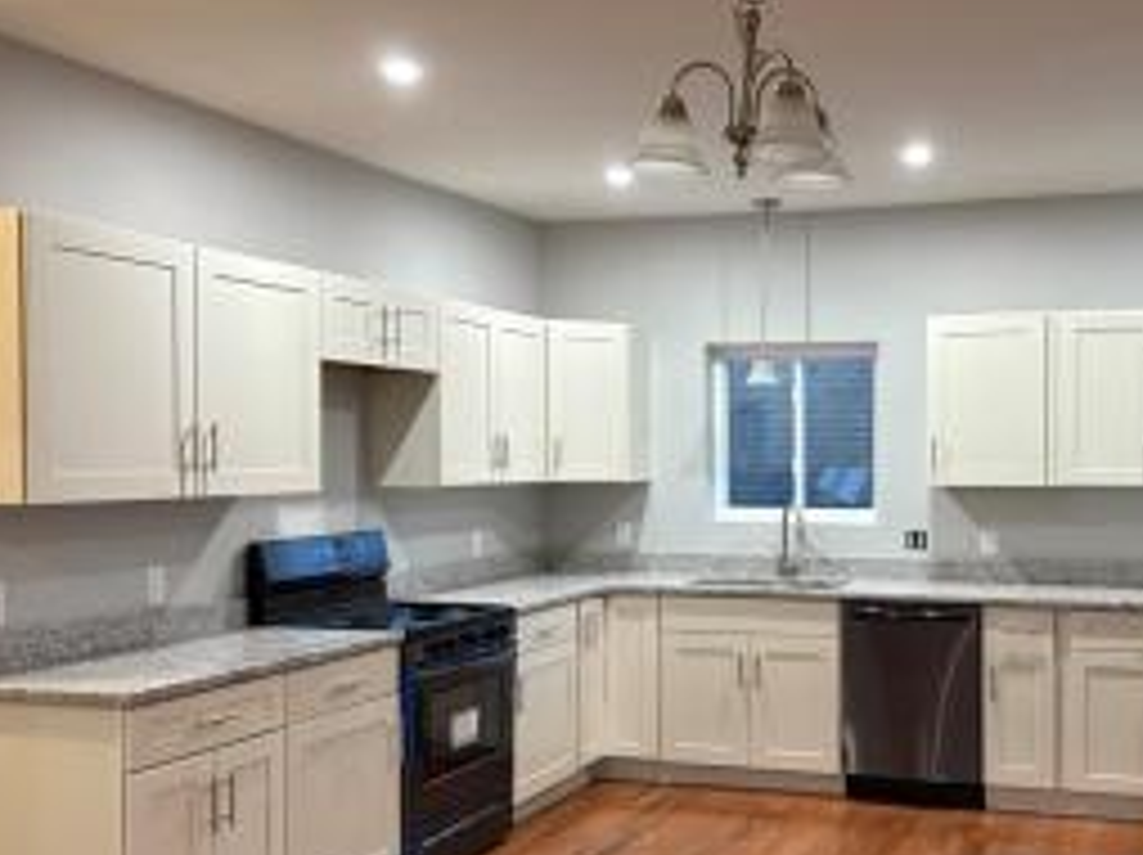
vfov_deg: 35.0
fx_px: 1353
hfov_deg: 45.0
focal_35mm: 41
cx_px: 783
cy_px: 477
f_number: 1.6
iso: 160
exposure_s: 1/60
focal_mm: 5.96
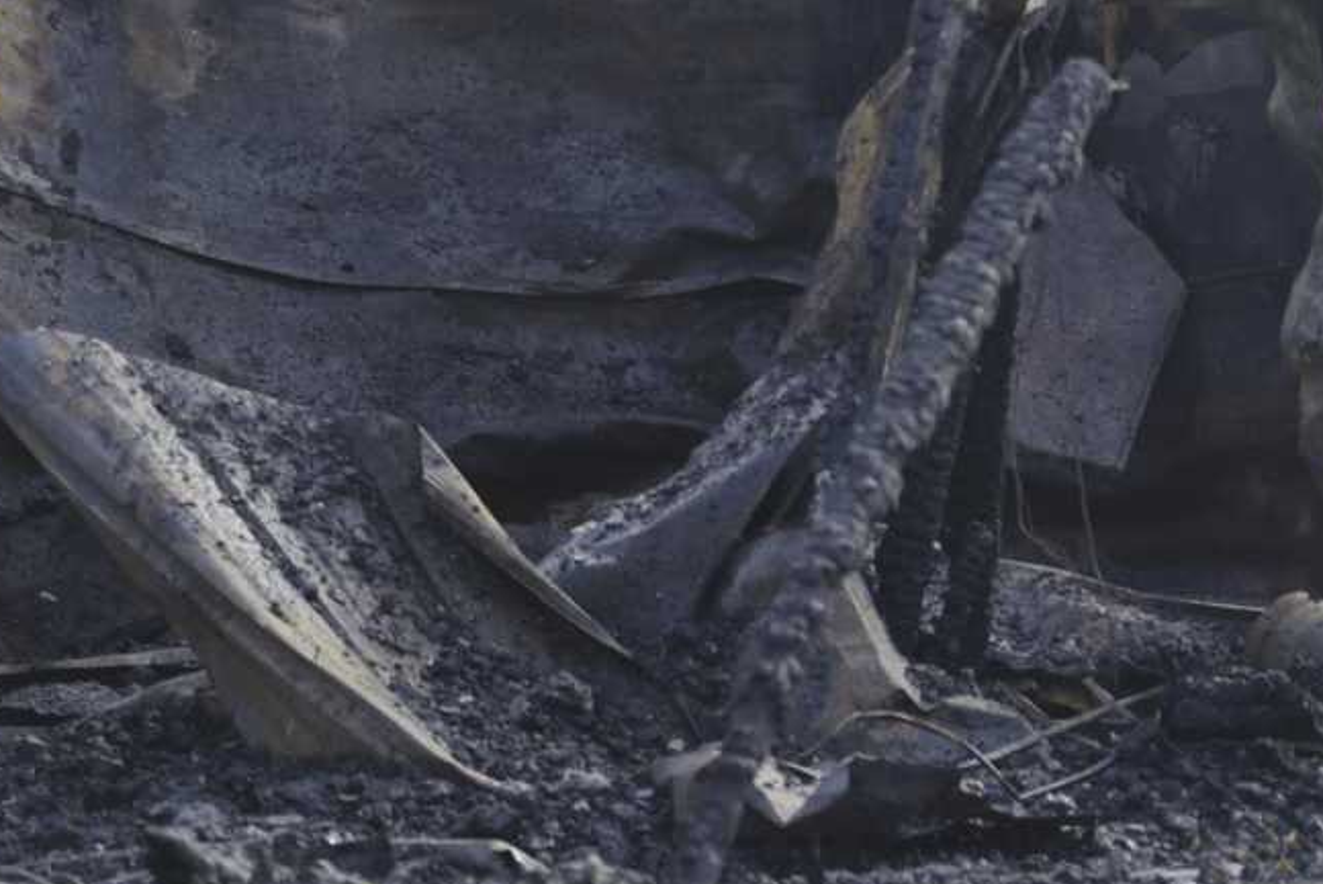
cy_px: 251
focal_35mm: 443
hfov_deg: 4.6
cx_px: -391
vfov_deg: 3.1
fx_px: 16287
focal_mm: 140
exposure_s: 1/2500
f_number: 3.2
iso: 320
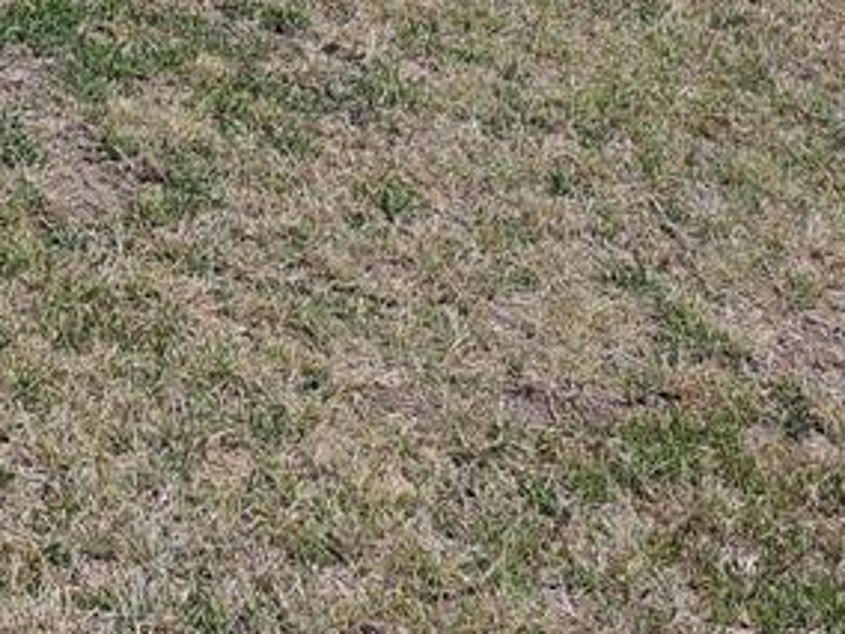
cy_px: -497
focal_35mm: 90
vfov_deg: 14.5
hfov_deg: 17.7
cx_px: -652
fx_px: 2197
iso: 32
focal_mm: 4.6
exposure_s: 1/1239
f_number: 2
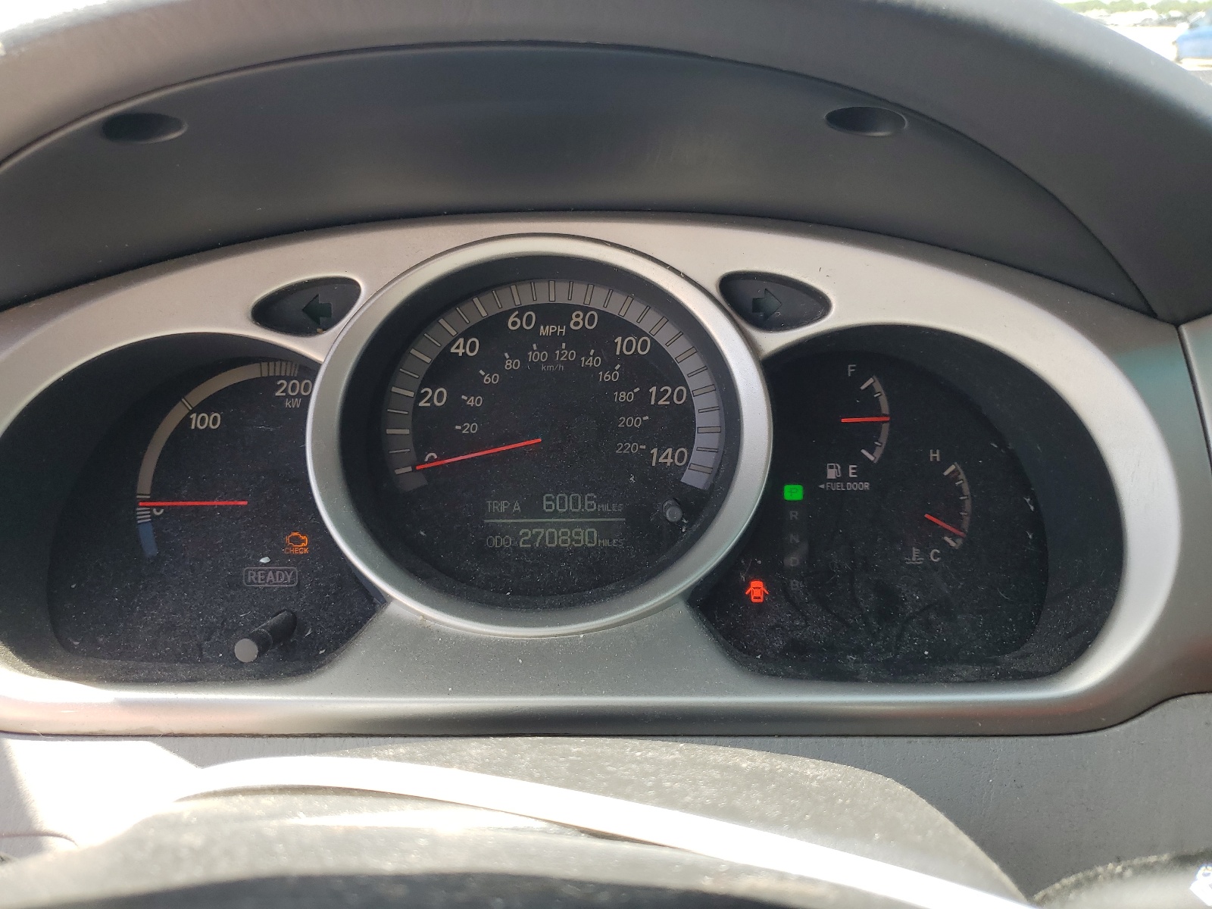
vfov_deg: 53.1
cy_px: 454
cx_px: 606
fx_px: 910
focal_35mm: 26
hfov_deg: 67.3
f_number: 1.5
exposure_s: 1/417
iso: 50
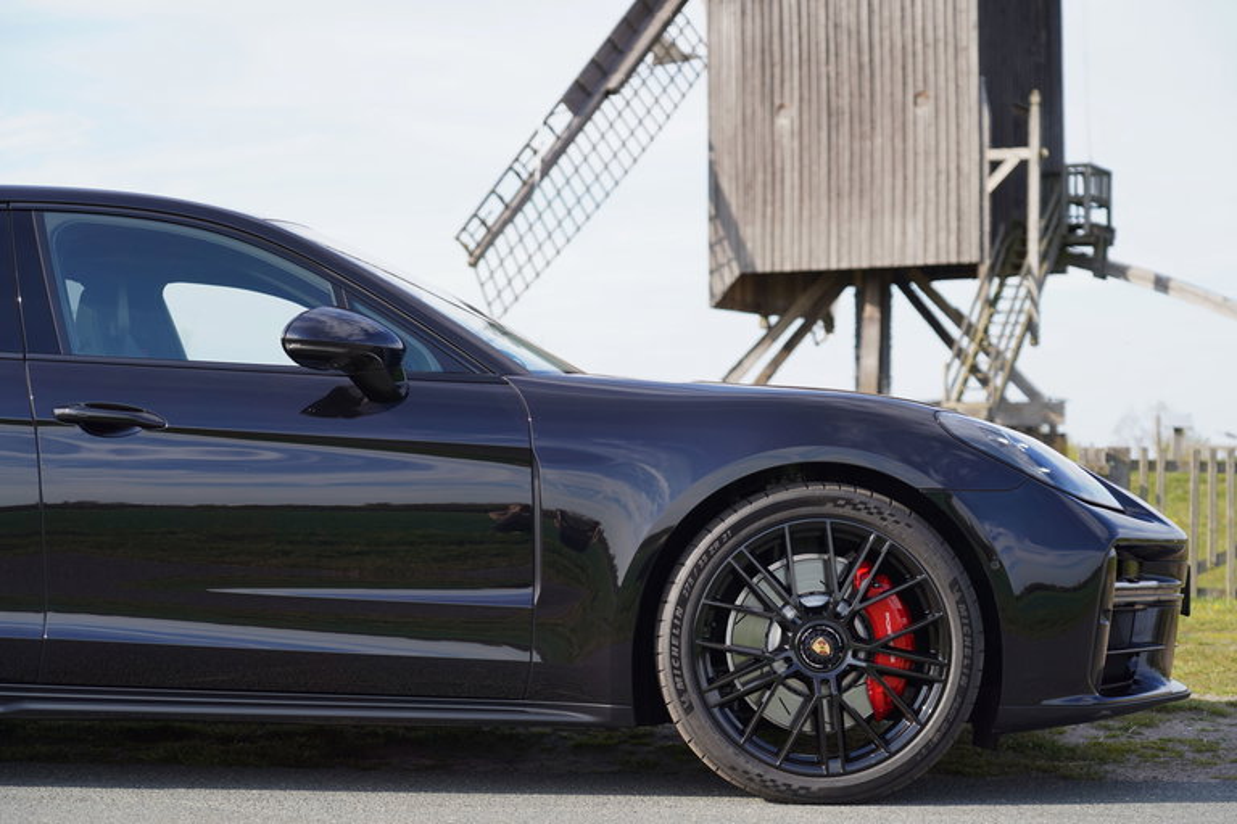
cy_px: 412
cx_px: 618
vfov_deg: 20.0
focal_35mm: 68
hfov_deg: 29.7
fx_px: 2336
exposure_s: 1/320
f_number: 4
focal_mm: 68
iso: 100
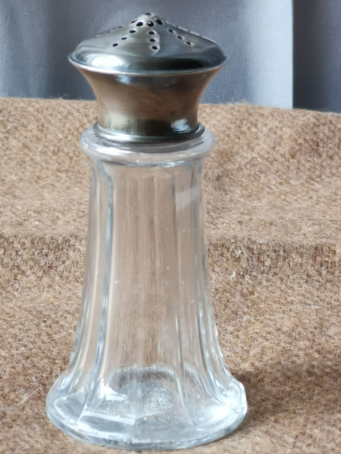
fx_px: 1681
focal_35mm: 128
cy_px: 227
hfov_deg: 11.6
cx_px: 170
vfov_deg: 15.4
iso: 400
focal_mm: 7.48
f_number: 2.4
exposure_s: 1/25
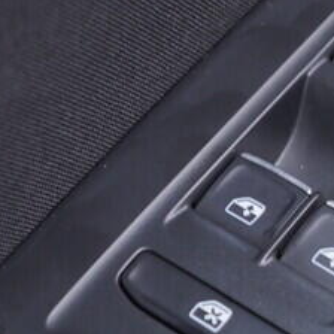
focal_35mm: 140
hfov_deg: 12.0
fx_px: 1528
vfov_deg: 12.4
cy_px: 241
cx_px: 488
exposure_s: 1/40
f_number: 2.8
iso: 160
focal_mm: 24
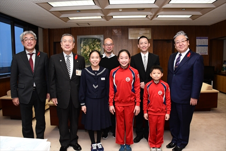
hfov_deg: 67.4
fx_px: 169
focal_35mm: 27
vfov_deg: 47.9
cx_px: 113
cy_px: 76
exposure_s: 1/100
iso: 1600
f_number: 6.3
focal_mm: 18
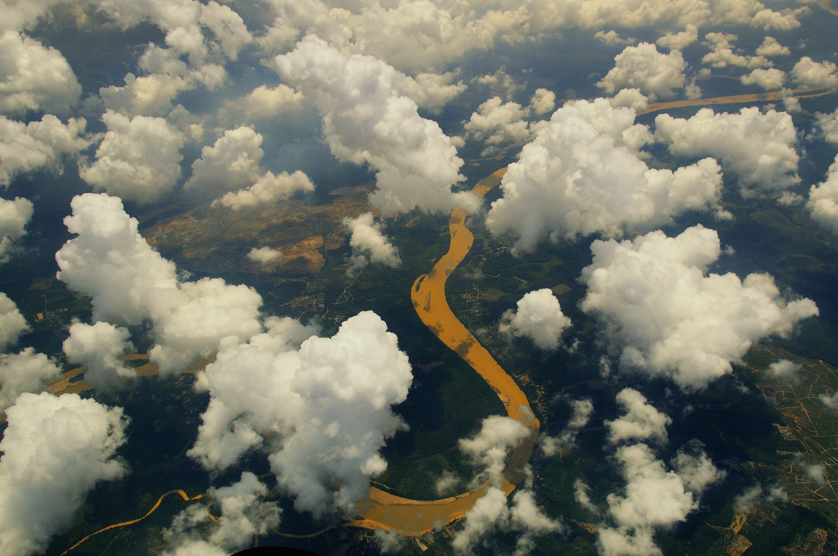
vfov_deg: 43.5
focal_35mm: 30
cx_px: 419
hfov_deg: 62.0
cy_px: 278
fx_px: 697
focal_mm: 20
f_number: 8
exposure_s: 1/800
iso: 200
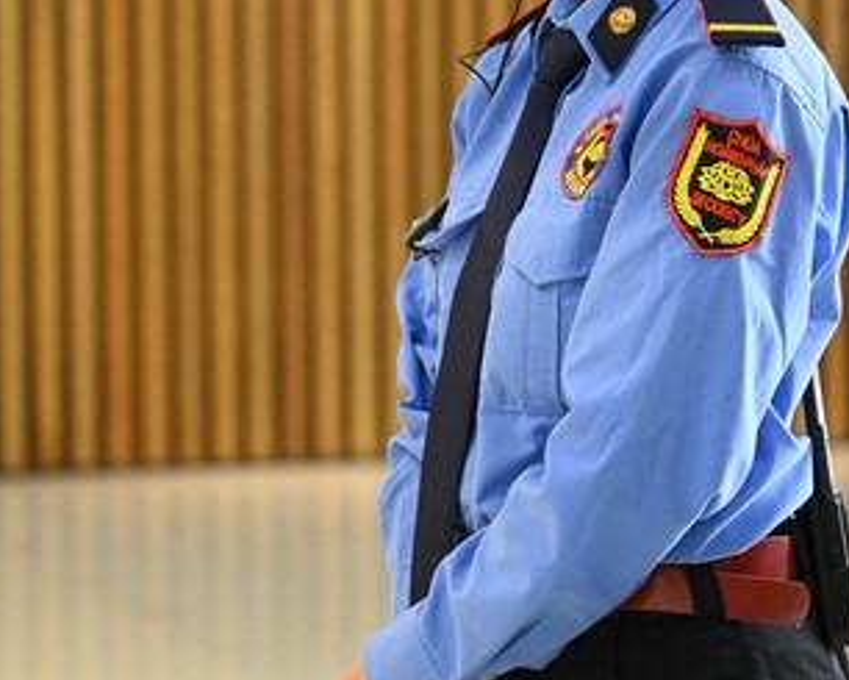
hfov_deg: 9.7
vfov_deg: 7.8
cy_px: 142
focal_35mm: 199
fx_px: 5002
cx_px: 375
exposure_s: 1/125
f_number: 4
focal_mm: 100
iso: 5000
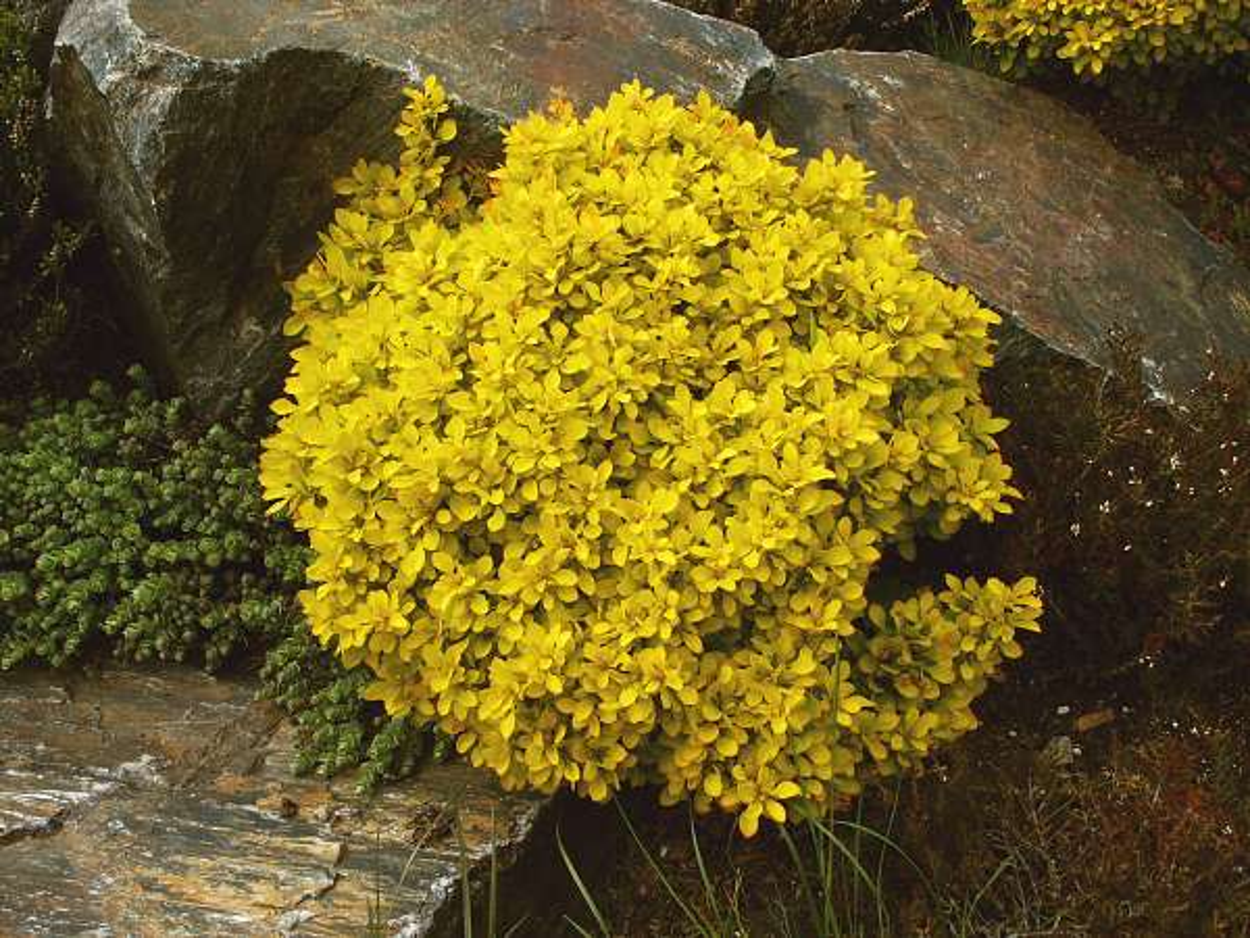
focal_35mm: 38
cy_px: 469
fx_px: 1372
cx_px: 625
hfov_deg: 49.0
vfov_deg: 37.7
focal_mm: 7.9
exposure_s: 1/125
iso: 64
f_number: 6.7
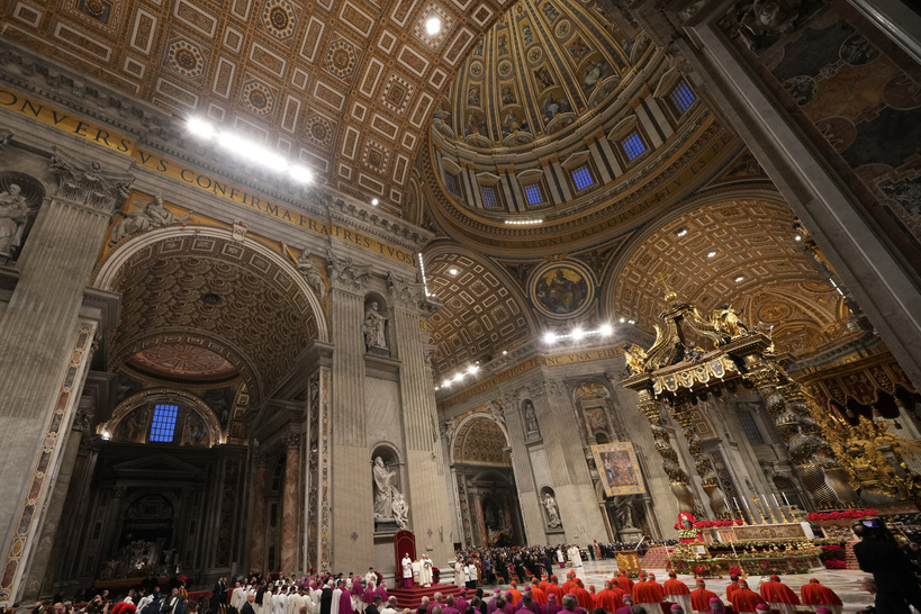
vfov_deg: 76.7
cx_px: 387
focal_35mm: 15
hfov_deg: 99.5
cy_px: 358
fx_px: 384
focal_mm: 12
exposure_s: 1/40
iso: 1600
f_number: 7.1
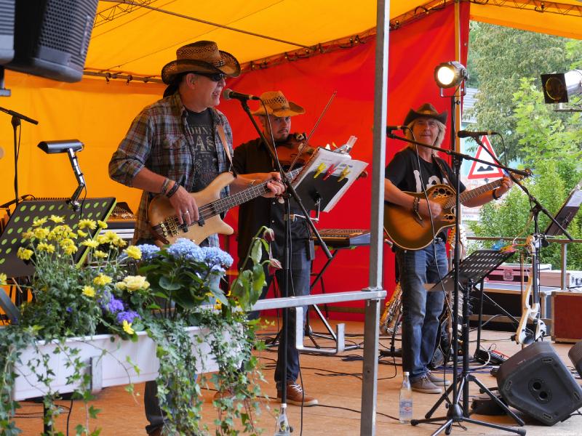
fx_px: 1076
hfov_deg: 30.3
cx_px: 291
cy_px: 218
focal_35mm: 64
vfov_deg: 22.9
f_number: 5
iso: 200
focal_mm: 32
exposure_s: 1/80
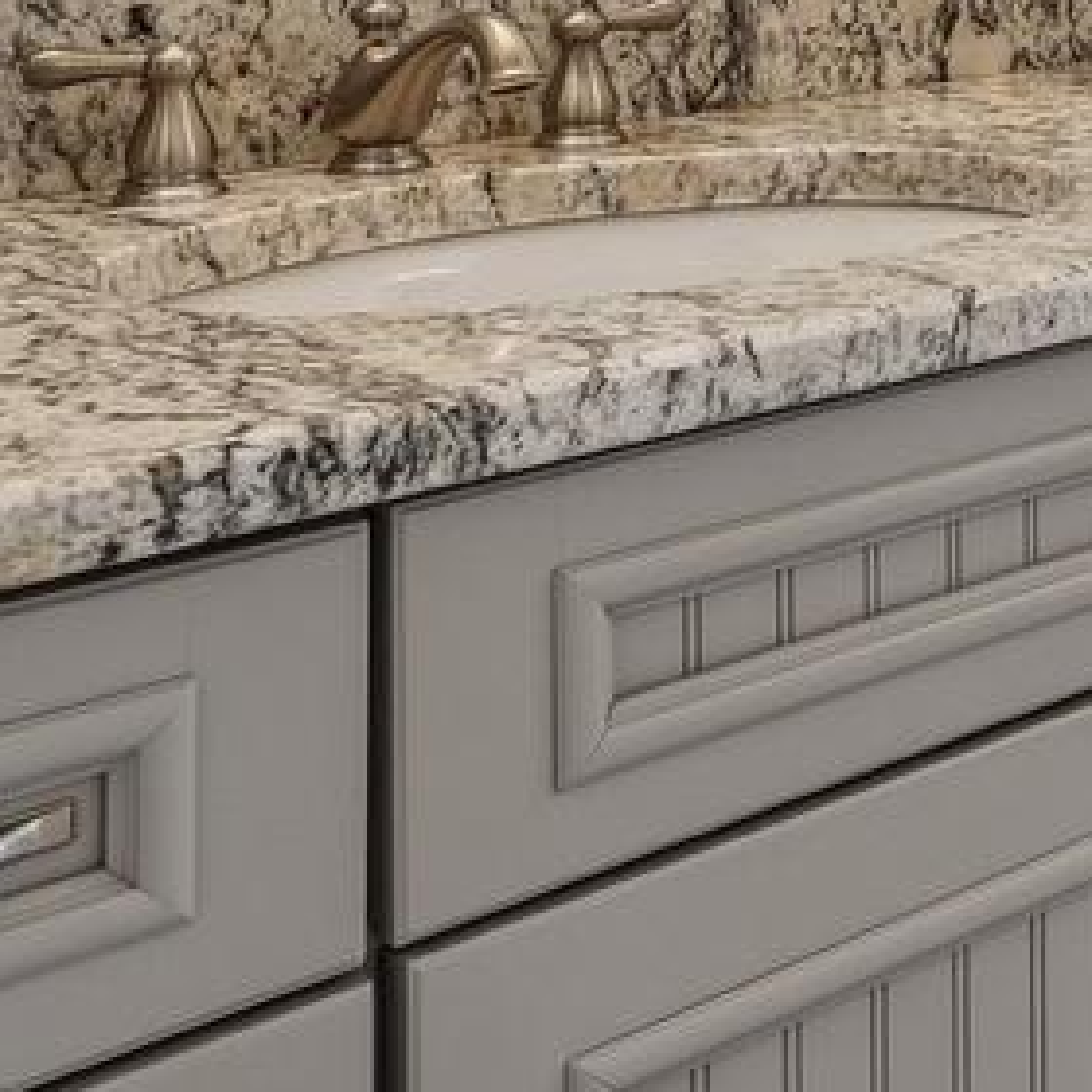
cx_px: 1677
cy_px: -335
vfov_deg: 22.1
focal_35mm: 70
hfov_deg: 20.7
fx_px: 2498
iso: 200
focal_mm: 16
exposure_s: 1/15
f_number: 8
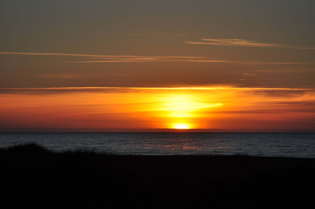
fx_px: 1573
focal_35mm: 180
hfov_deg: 11.4
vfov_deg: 7.6
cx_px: 158
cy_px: 104
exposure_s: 1/1000
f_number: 5.6
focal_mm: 120
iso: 200
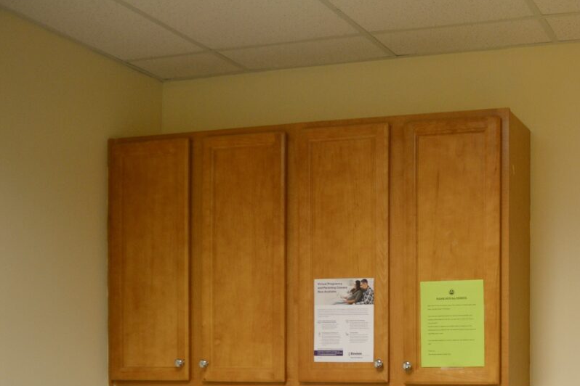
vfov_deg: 25.1
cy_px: 356
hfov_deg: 35.7
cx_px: 534
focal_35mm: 52
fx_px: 838
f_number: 3.5
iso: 400
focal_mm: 18
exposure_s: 1/30
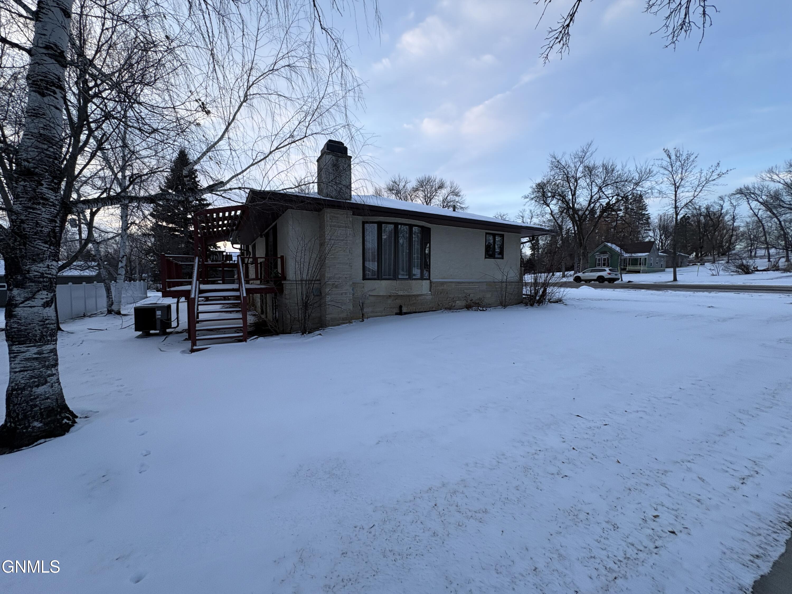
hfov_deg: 102.1
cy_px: 297
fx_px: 320
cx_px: 396
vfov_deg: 85.7
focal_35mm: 14
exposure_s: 1/99
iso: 100
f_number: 2.2
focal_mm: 2.22
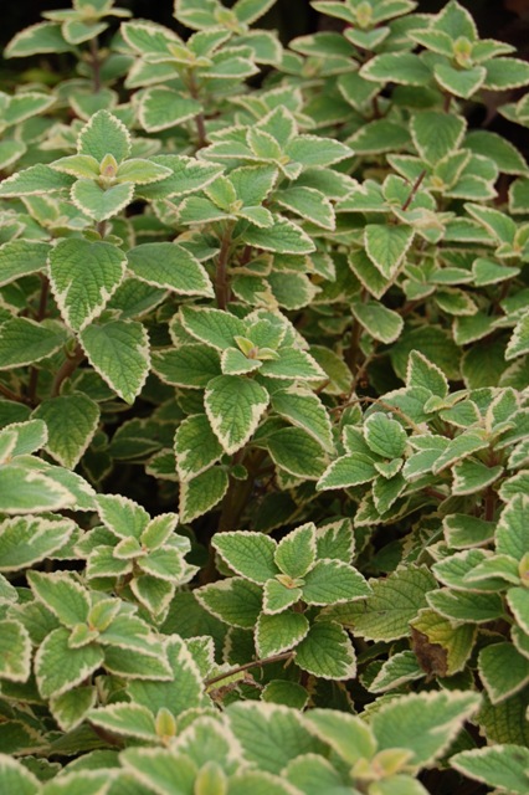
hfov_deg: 16.5
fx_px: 1820
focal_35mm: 82
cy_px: 398
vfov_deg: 24.6
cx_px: 264
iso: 200
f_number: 8
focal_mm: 55
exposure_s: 1/200
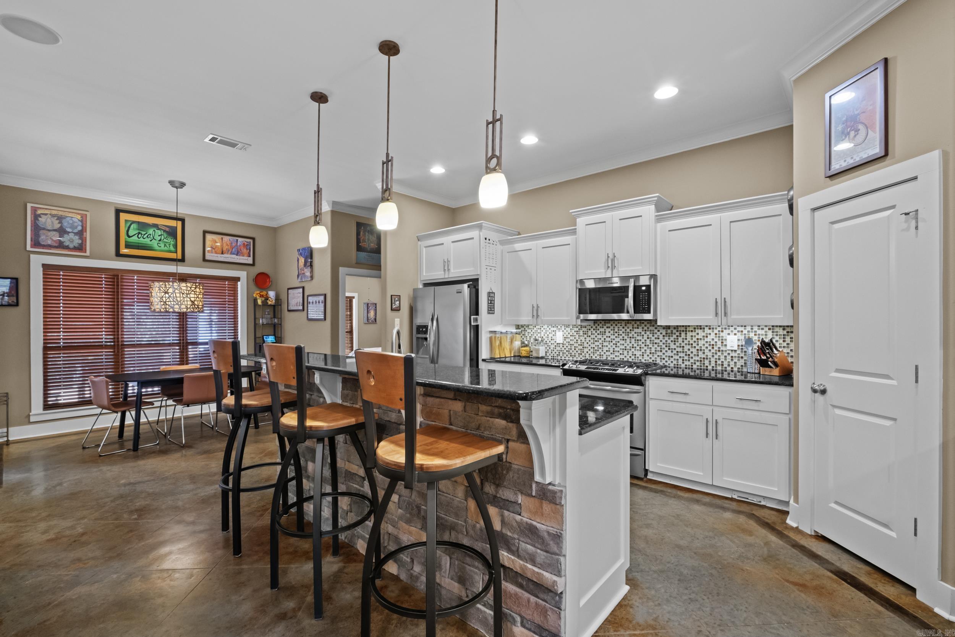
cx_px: 478
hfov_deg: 100.4
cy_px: 318
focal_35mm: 15
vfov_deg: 77.3
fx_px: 398
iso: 800
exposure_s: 1
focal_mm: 10
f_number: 8
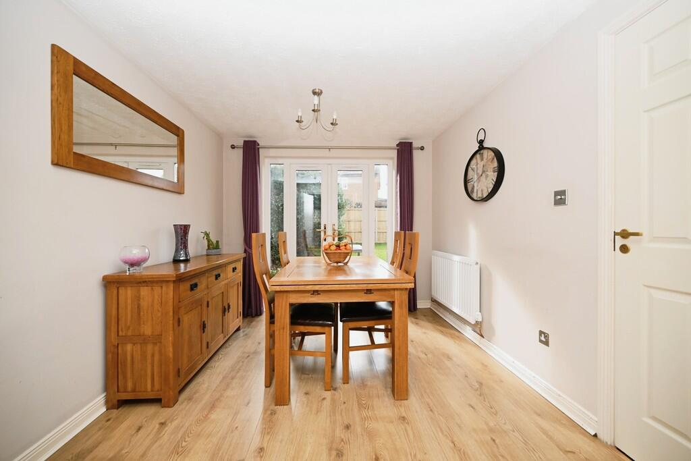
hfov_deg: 104.2
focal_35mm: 14
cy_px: 230
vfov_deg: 81.2
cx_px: 346
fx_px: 269
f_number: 4
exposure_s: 1/60
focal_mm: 14
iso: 100
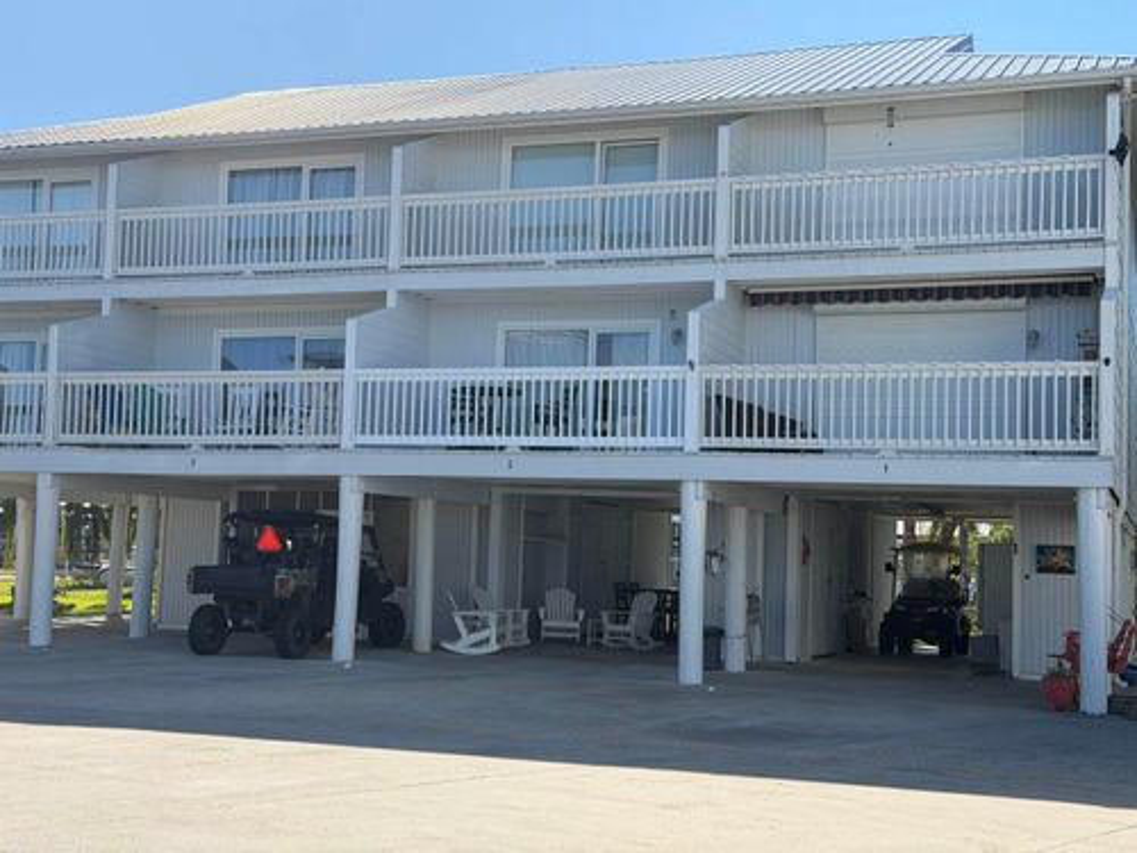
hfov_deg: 39.7
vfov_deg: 30.3
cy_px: 426
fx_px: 1577
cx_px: 568
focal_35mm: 48
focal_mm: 6.76
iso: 80
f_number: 1.78
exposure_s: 1/4587
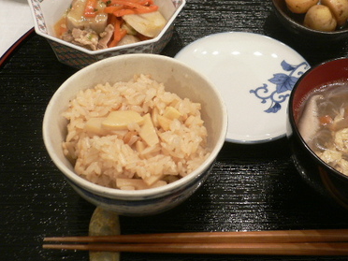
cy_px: 94
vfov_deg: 30.7
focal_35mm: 47
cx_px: 218
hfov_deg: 40.2
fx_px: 472
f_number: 2.8
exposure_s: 1/8
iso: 100
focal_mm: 5.8
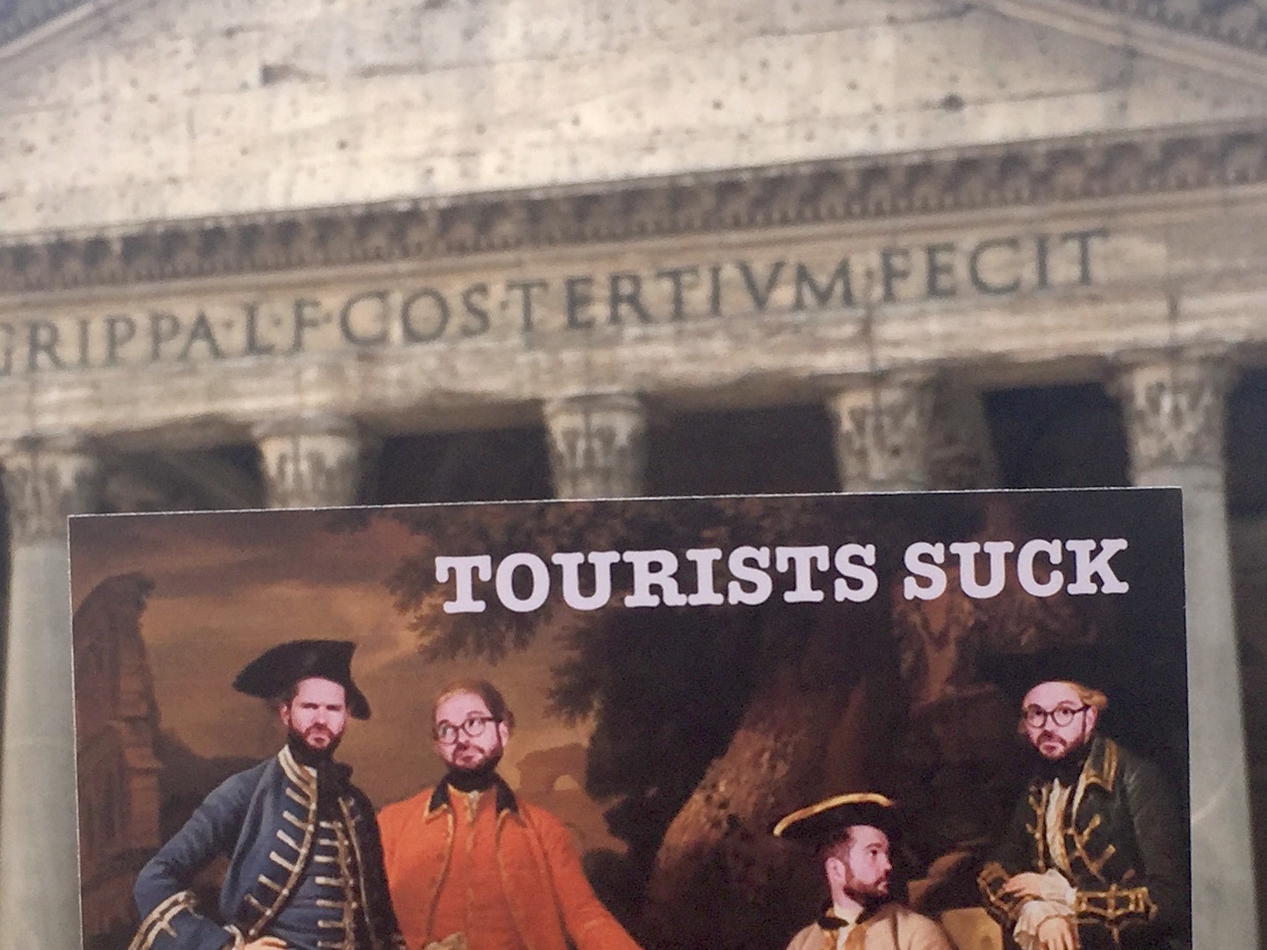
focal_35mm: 65
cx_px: 684
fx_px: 2379
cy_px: 689
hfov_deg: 29.8
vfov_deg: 22.4
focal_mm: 4.15
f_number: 2.2
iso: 32
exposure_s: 1/1068
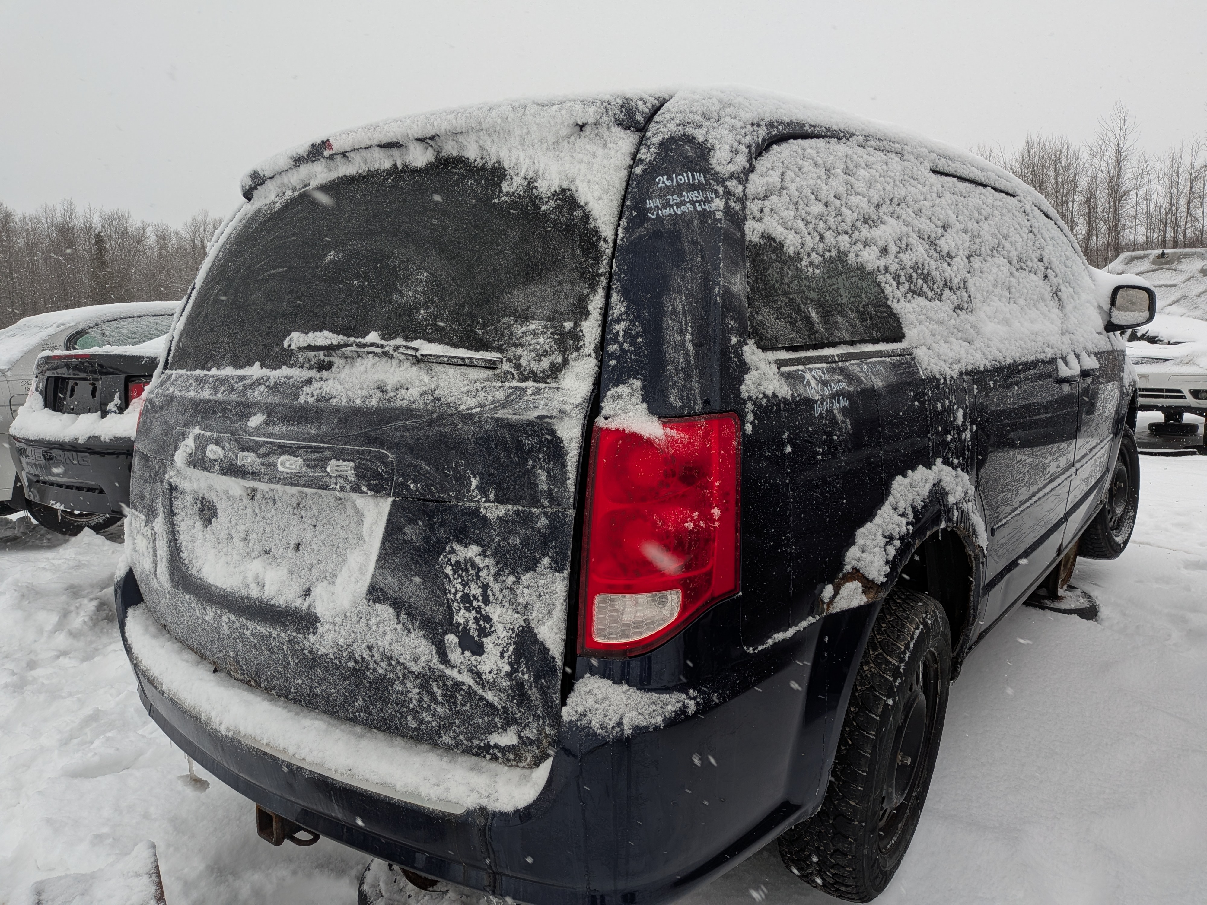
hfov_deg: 71.6
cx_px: 604
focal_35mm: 24
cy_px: 452
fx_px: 837
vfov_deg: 56.8
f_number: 1.7
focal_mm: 4.53
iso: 30
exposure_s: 1/276
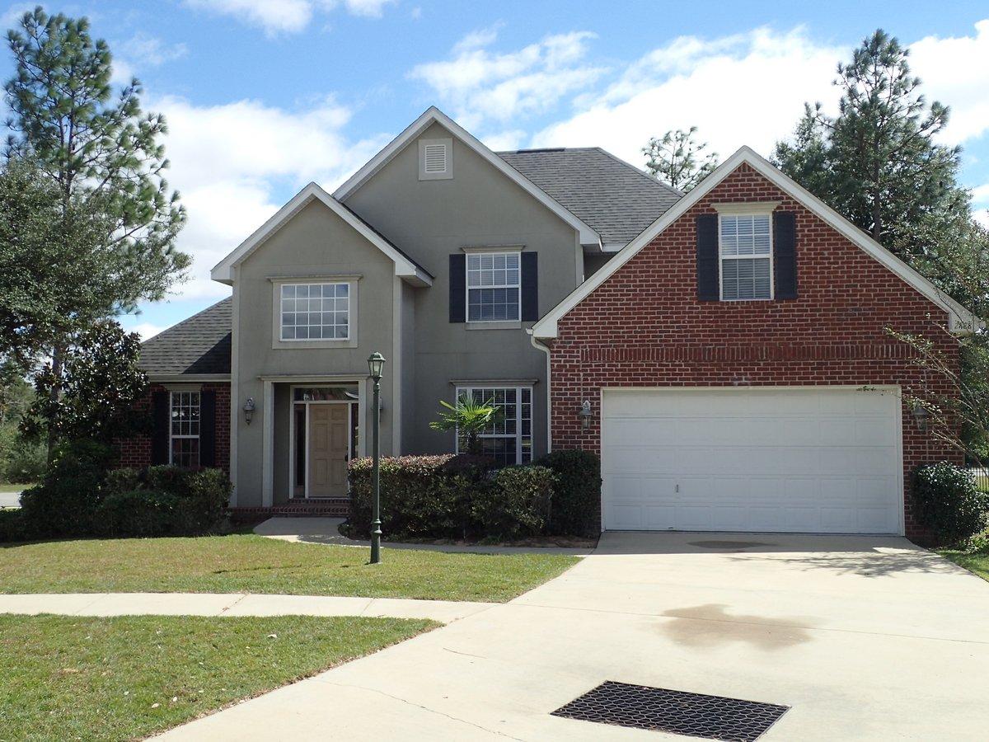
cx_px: 494
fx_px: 1000
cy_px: 371
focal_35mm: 35
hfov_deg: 52.6
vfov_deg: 40.7
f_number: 3.5
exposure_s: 1/800
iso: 100
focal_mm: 6.42
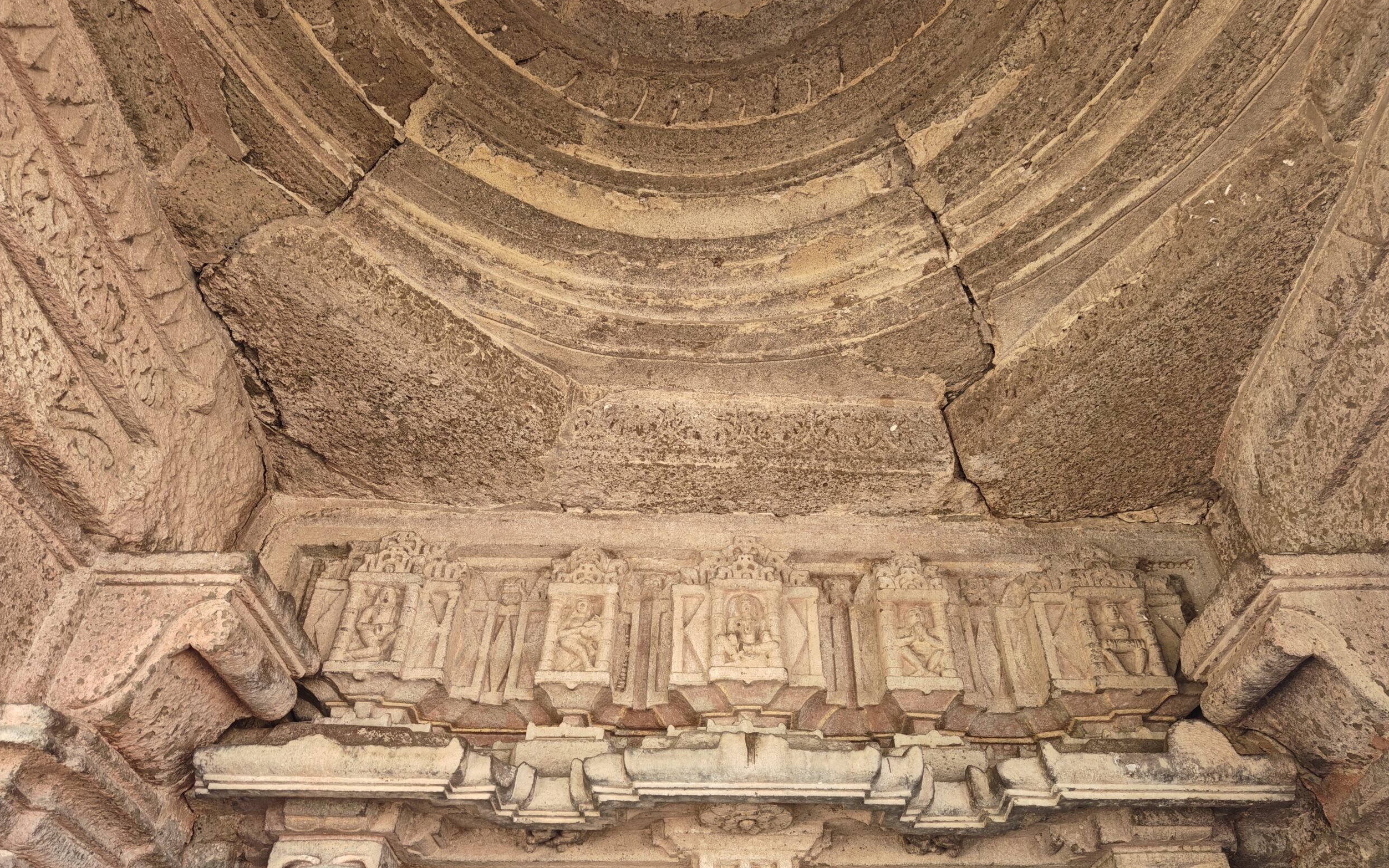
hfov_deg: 70.4
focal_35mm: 26
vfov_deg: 47.6
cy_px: 463
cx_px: 695
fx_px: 984
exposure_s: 1/100
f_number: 1.8
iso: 100
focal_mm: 5.59
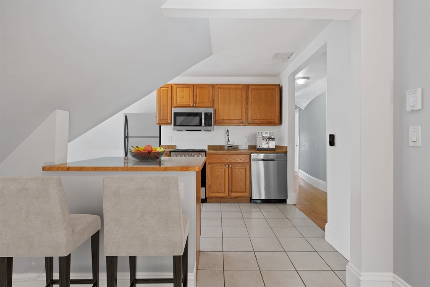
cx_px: 215
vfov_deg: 67.4
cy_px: 144
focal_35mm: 18
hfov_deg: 90.0
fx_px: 215
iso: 320
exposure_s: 1/4
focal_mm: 18
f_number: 7.1
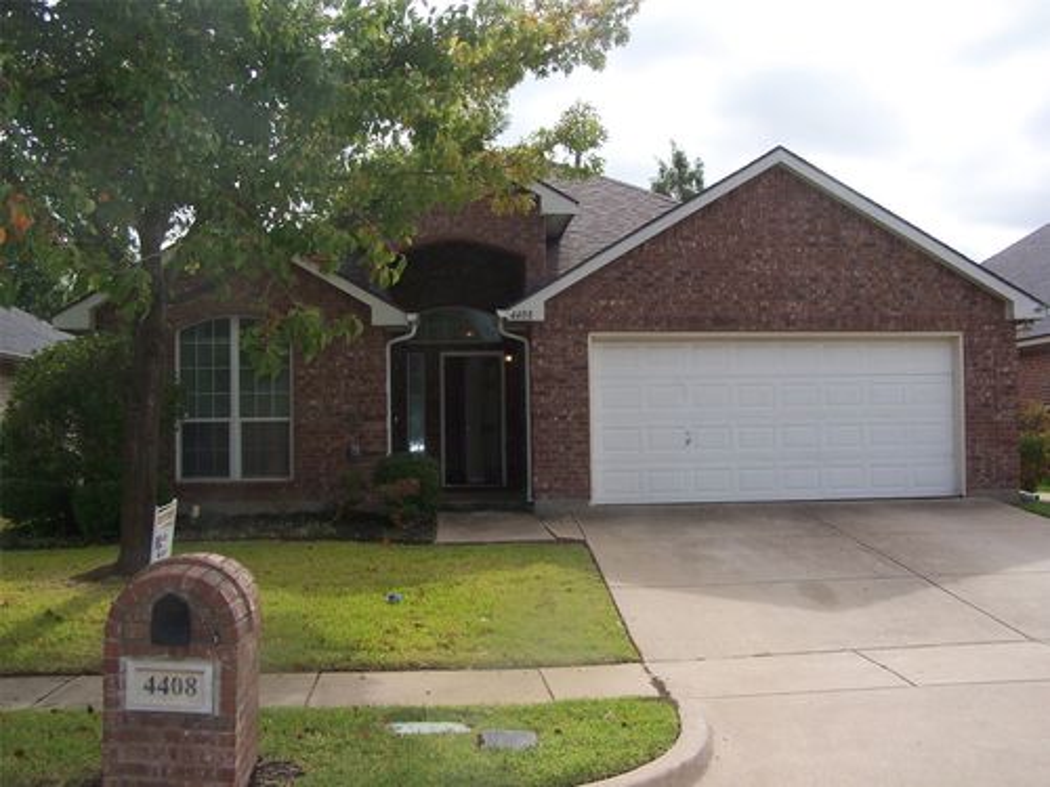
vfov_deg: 37.7
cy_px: 394
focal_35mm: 38
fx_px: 1153
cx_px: 525
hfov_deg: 49.0
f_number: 4
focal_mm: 6.3
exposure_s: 1/500
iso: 80
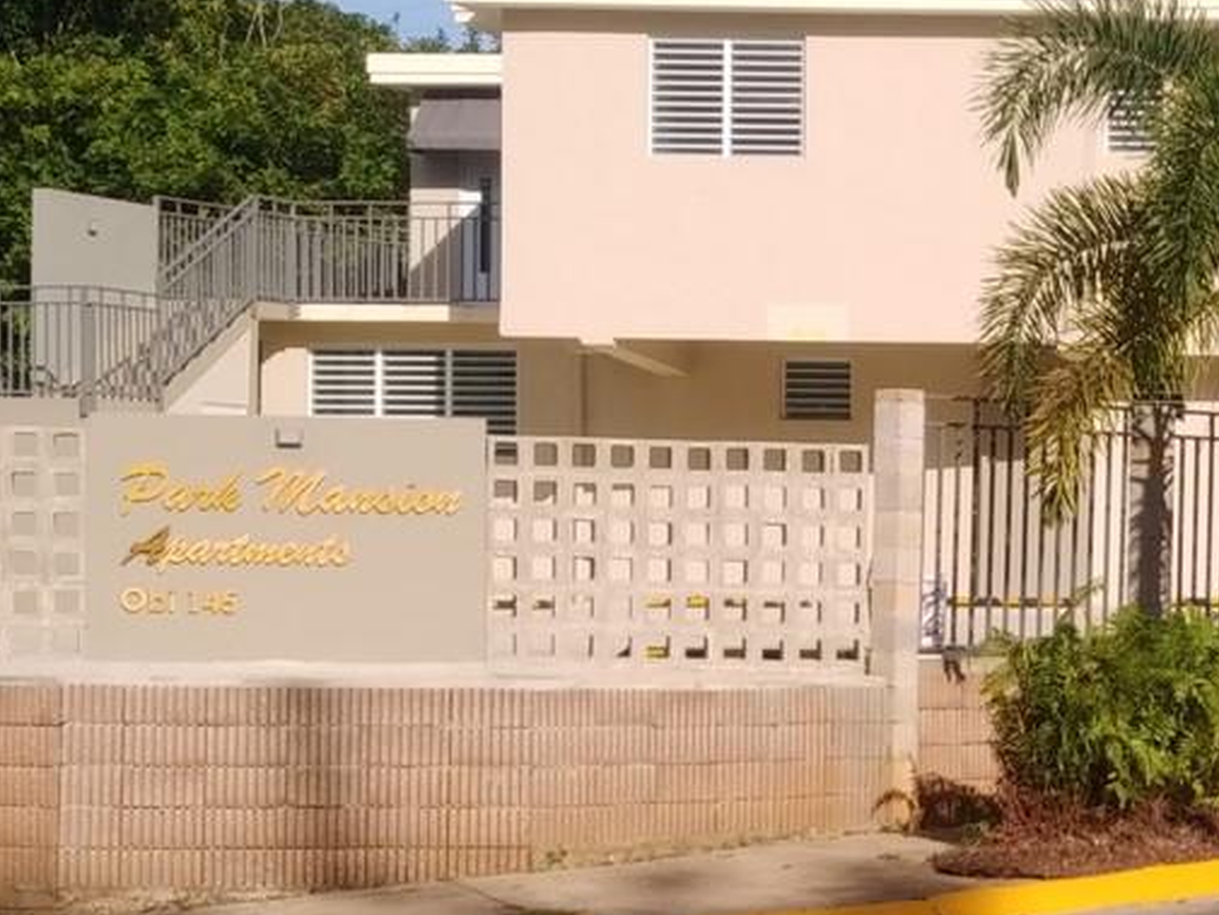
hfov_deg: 16.8
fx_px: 4015
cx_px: 1289
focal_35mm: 114
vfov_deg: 13.0
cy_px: 572
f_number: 2.2
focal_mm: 3.7
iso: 100
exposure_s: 1/1022
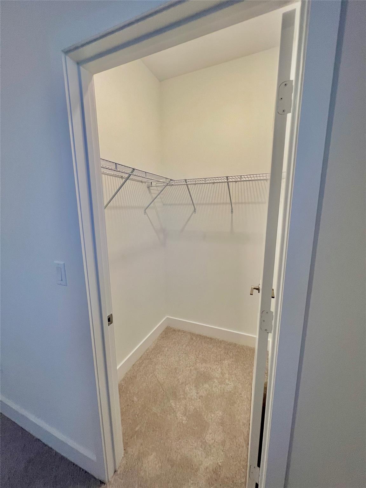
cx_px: 183
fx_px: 183
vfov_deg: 106.2
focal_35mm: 13
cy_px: 244
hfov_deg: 89.9
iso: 160
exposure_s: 1/120
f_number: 1.8
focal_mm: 1.57
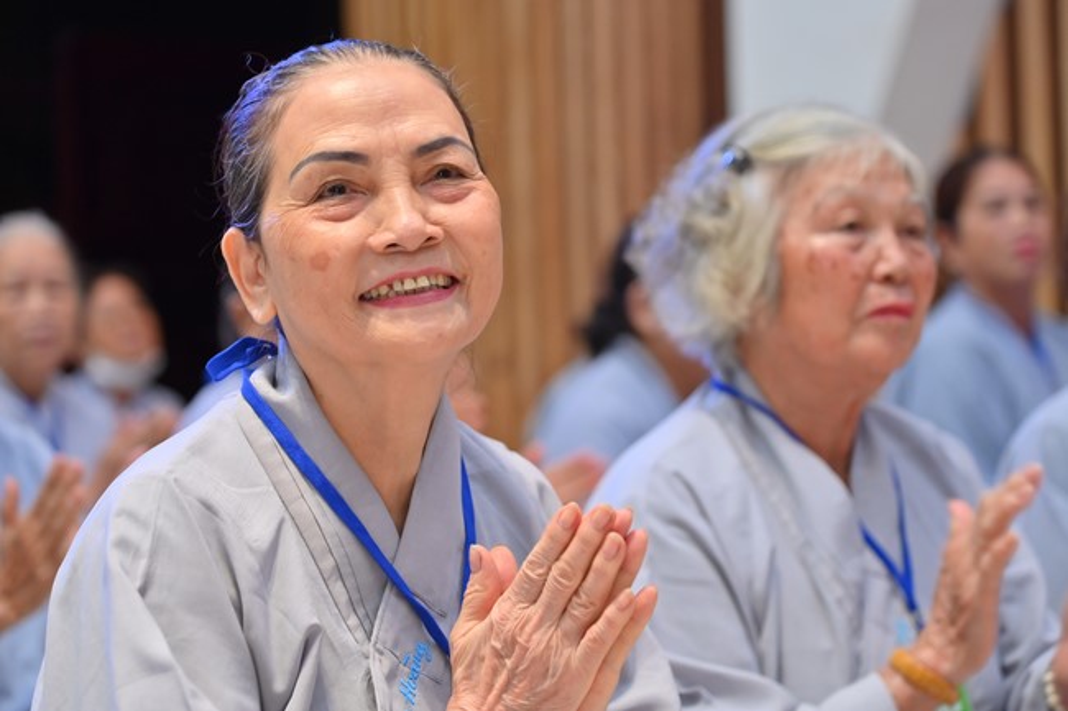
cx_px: 534
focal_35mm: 120
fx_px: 3559
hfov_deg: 17.1
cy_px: 356
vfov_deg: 11.4
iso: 1000
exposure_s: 1/100
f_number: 4.5
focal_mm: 120
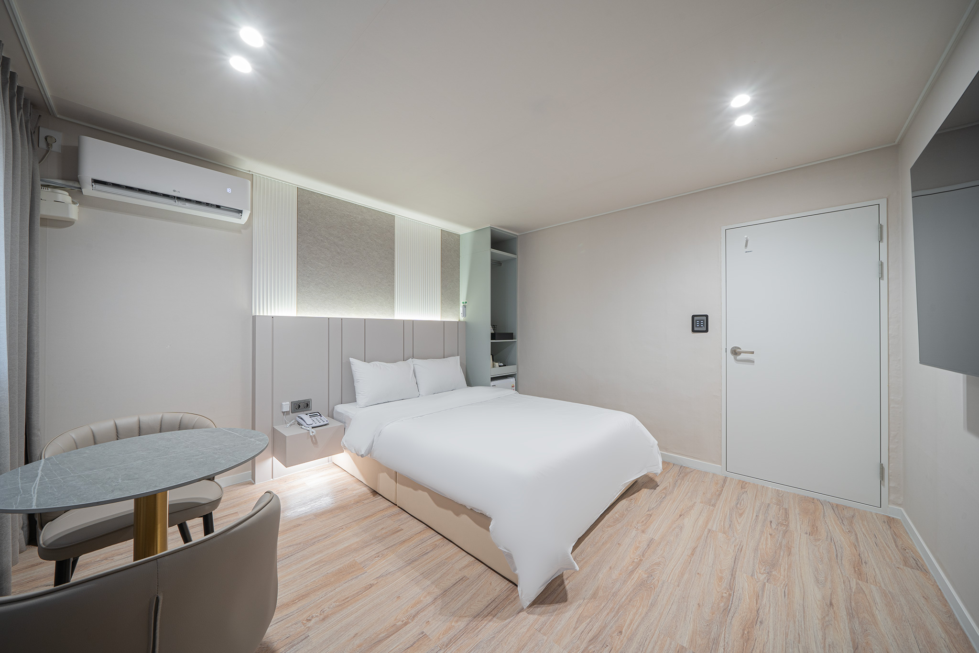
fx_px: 326
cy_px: 326
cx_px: 490
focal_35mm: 12
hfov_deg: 112.6
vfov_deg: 90.0
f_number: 10
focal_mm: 12
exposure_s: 1.6
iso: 100
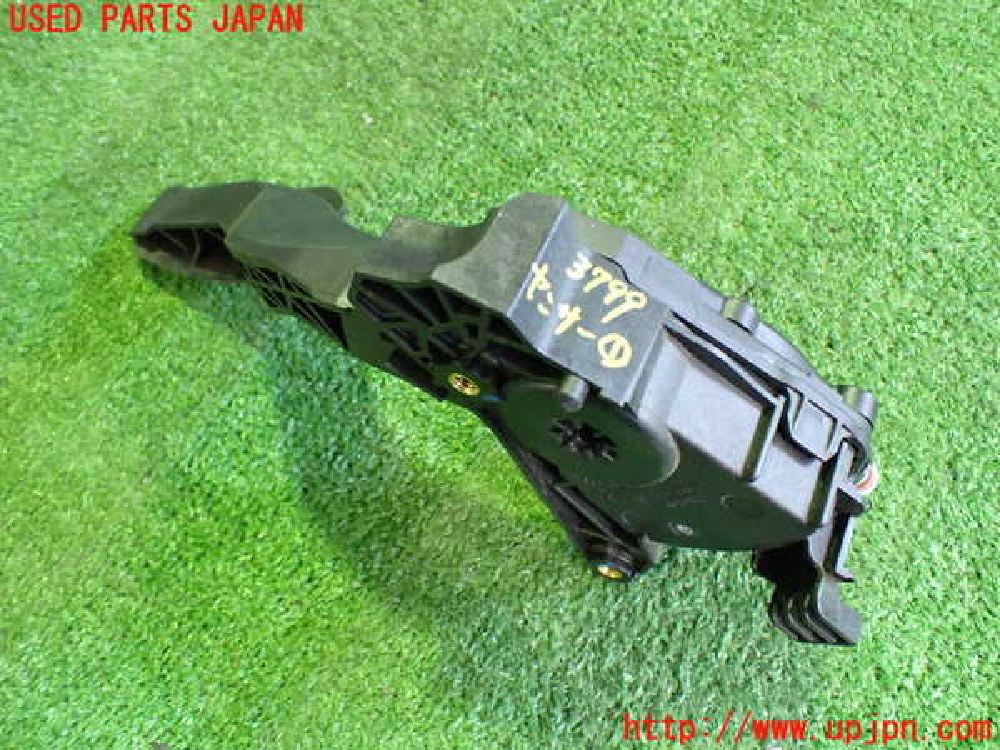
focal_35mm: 30
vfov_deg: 46.8
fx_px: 867
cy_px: 375
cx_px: 500
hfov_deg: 60.0
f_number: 2.3
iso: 1000
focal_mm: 5.4
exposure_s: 1/30
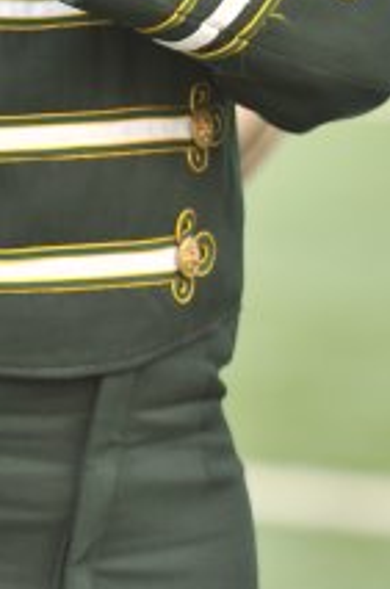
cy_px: -22
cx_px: 62
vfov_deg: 2.4
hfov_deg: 1.6
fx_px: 13830
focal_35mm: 847
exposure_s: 1/200
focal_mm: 200
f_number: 2.8
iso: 200
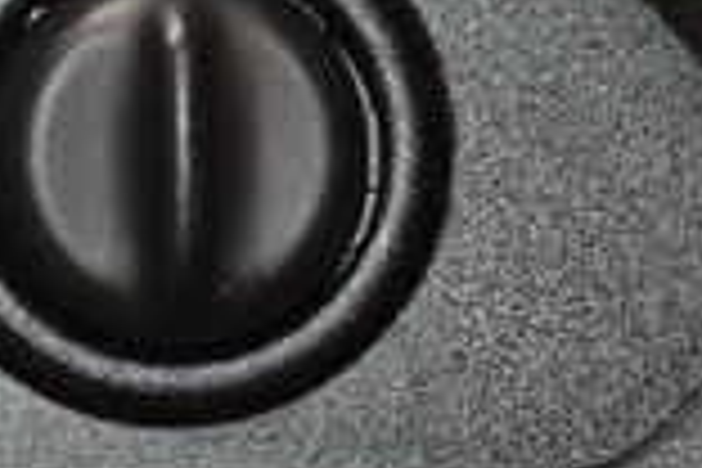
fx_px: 8423
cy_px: 182
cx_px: -364
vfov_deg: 3.2
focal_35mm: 432
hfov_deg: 4.7
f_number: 4.5
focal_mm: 70
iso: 1400
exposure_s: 1/50
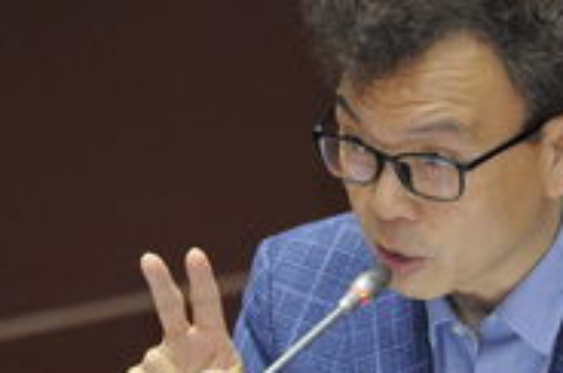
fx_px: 30536
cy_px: 365
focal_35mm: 1956
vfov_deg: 0.7
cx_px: 251
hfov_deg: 1.1
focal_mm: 600
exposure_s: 1/80
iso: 3200
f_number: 6.3
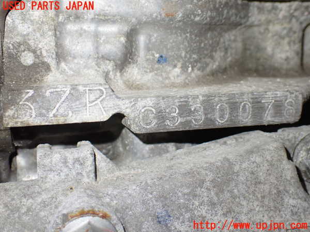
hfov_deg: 42.9
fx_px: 394
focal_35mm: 44
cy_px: 116
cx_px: 155
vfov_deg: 32.9
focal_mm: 7.84
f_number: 2.9
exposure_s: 1/80
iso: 800
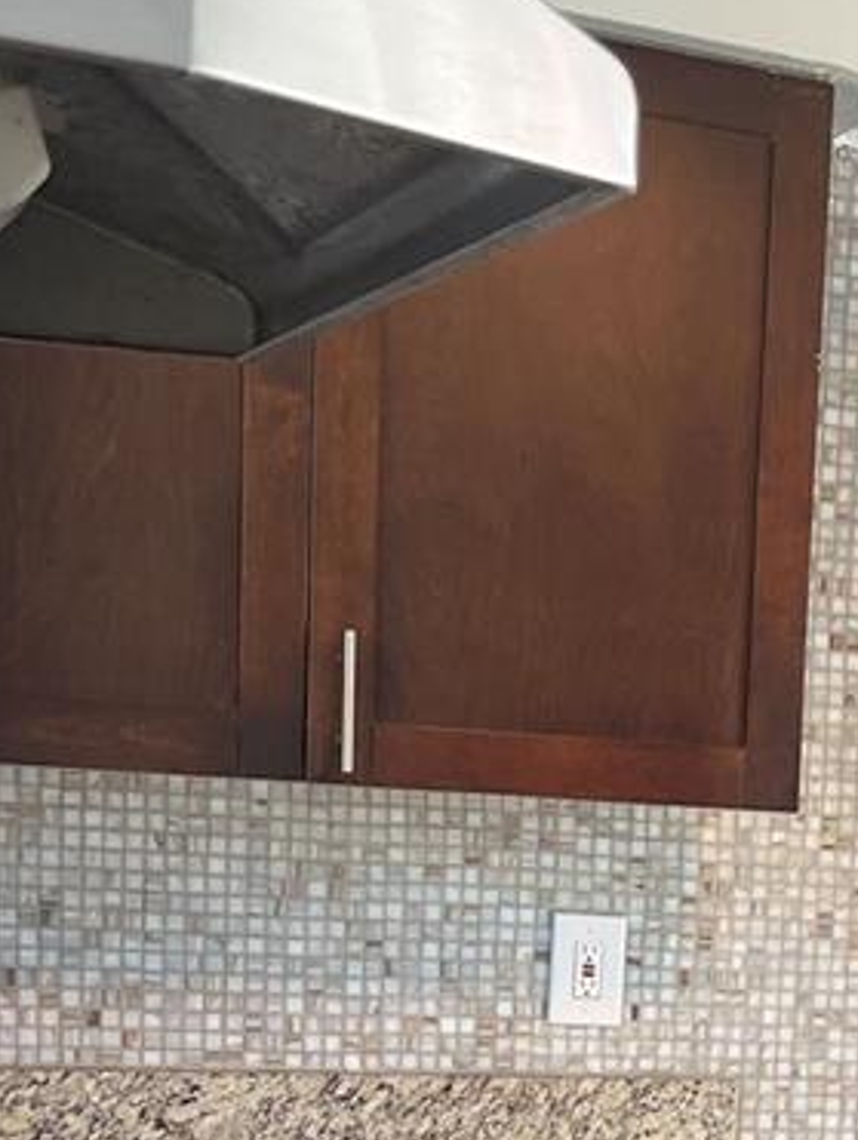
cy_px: 1235
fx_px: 2771
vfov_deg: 22.1
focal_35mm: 84
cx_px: 1110
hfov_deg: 16.6
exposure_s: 1/120
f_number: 1.6
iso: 125
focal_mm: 5.1
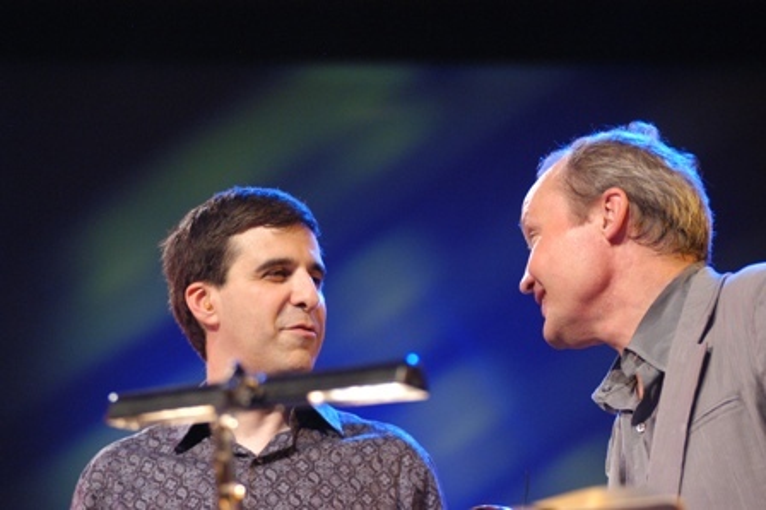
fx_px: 3572
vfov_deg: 8.2
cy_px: 255
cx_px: 383
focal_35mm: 168
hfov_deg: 12.2
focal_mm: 112
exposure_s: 1/100
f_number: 2.8
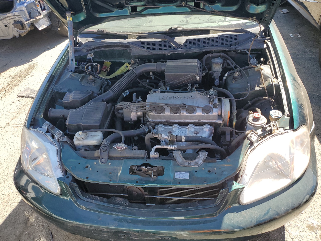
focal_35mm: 26
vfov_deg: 53.1
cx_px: 160
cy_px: 120
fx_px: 241
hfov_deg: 67.3
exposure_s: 1/714
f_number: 1.5
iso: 50
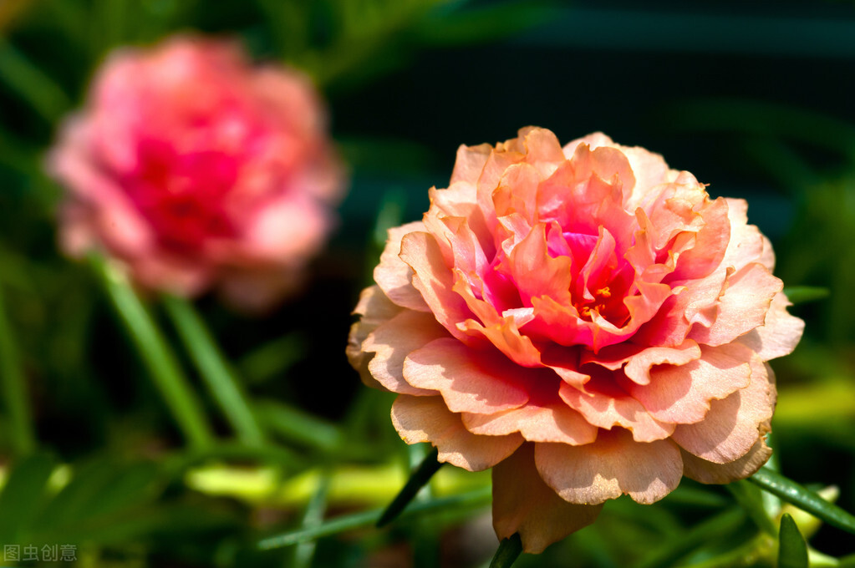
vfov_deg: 8.7
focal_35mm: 158
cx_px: 428
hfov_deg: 13.1
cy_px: 284
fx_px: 3737
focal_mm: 105
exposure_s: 1/250
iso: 200
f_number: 13
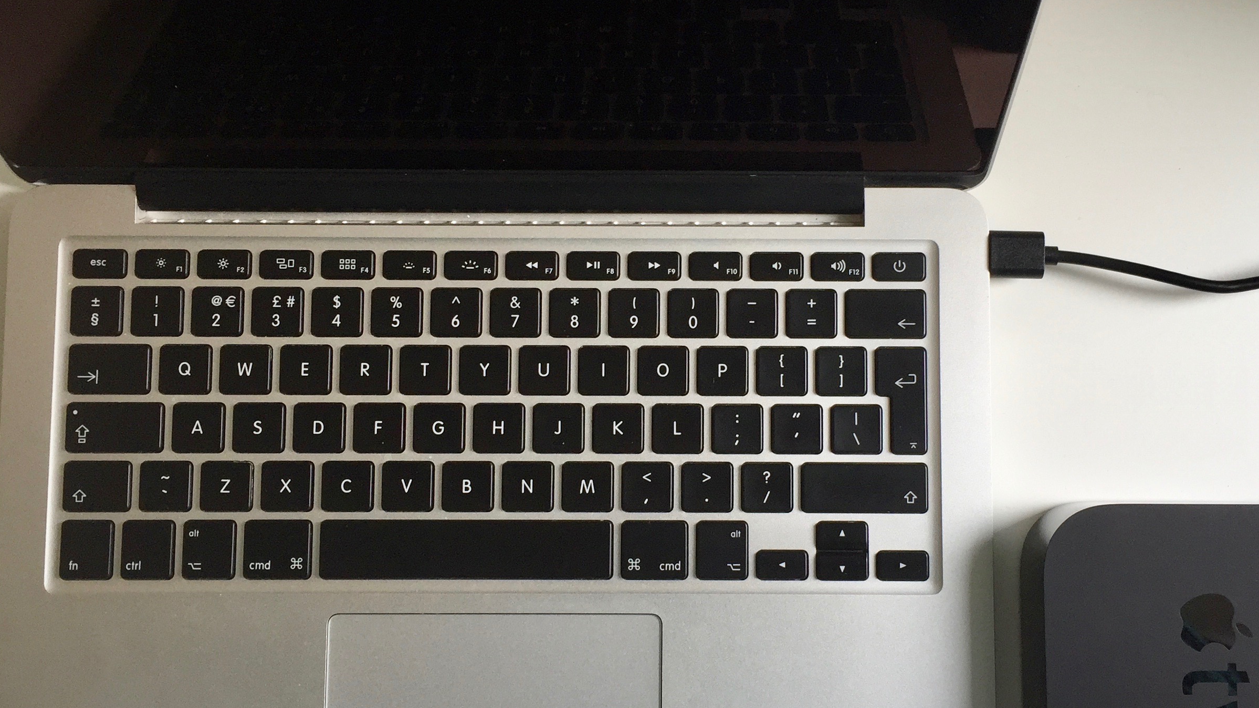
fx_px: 1436
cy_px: 335
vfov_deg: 27.7
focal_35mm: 43
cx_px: 693
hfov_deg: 47.3
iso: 50
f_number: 2.2
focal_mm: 4.15
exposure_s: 1/100
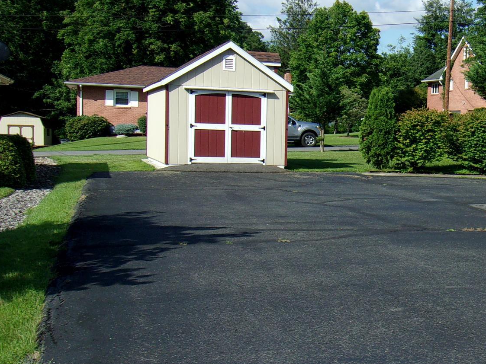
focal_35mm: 62
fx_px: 870
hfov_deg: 30.0
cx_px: 426
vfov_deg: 23.6
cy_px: 176
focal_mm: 6.1
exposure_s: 1/75
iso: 80
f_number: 11.6
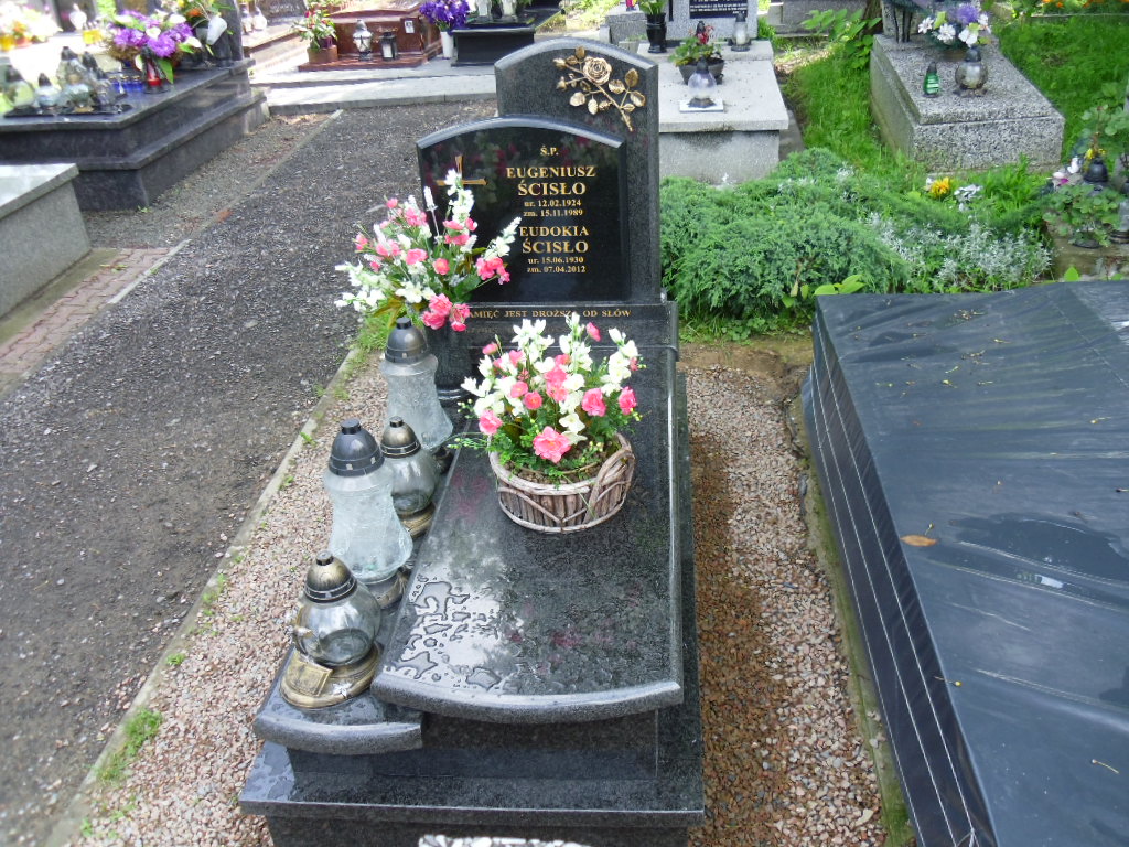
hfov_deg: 58.4
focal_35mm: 31
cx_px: 564
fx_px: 1011
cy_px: 424
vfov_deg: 45.4
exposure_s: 1/107
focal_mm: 5.6
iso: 80
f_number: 3.3
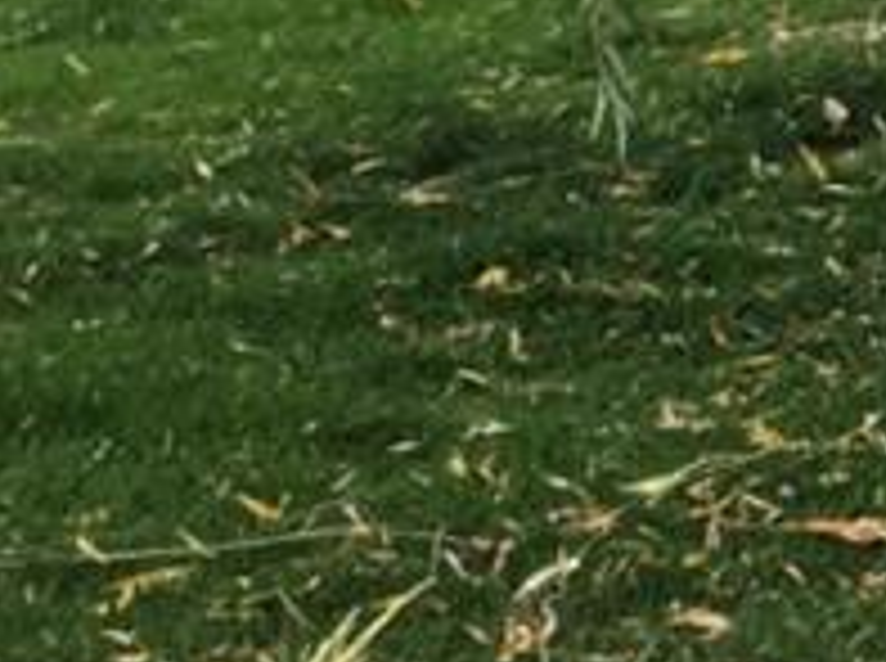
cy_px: -284
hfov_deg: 8.6
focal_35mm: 221
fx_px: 5646
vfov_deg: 6.6
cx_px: 1565
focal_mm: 4.15
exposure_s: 1/120
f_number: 2.2
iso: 32
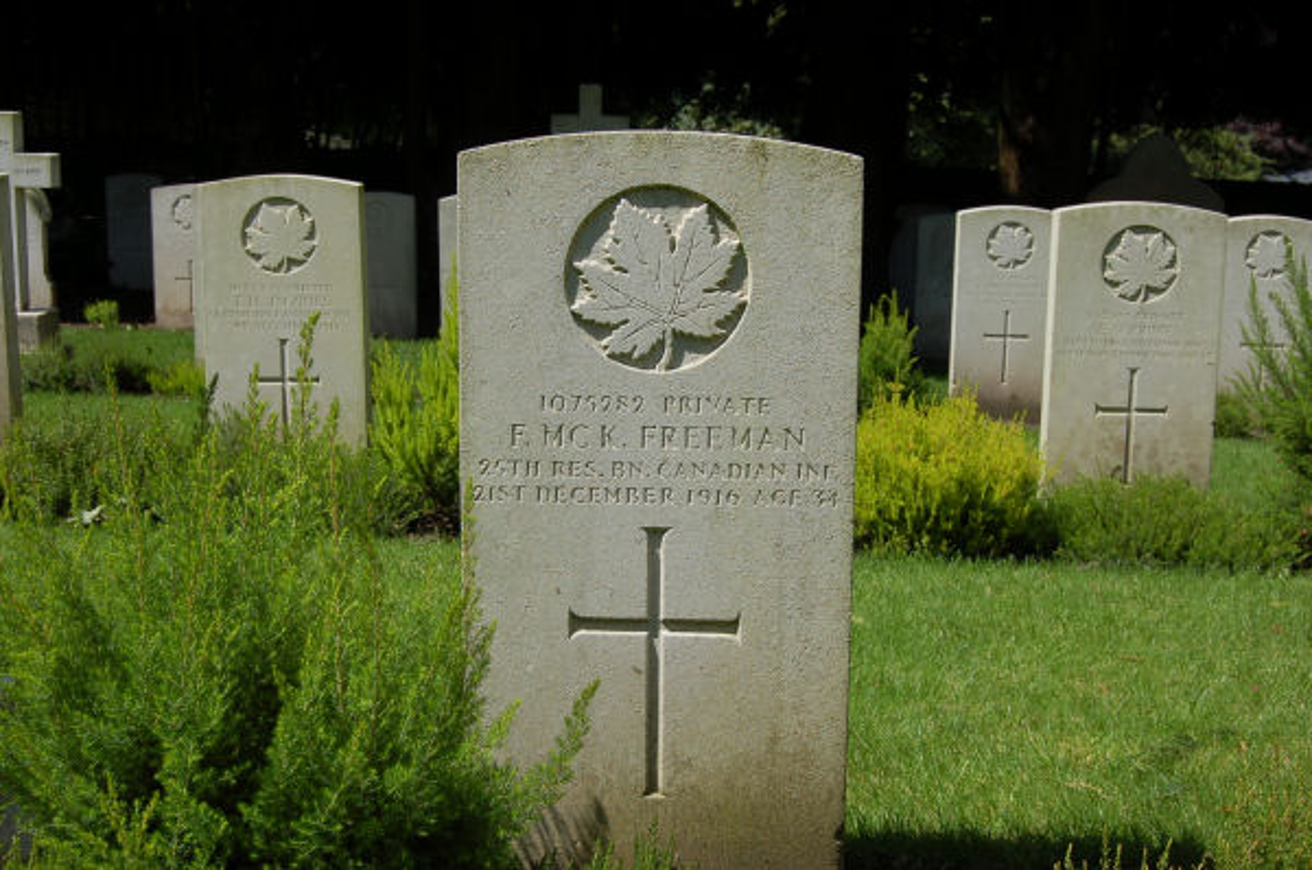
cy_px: 435
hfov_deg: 42.4
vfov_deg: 28.8
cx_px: 656
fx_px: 1692
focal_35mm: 46
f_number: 9
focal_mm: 31
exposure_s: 1/320
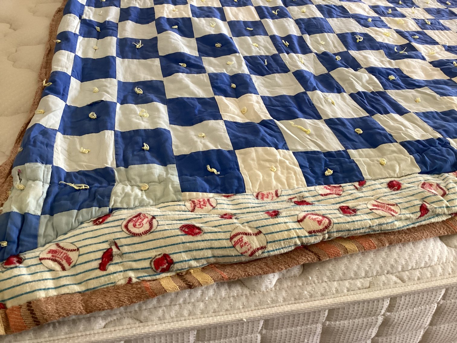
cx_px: 228
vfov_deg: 45.4
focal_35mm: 31
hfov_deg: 58.3
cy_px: 172
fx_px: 409
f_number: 2.4
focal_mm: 3.3
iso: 250
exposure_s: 1/60
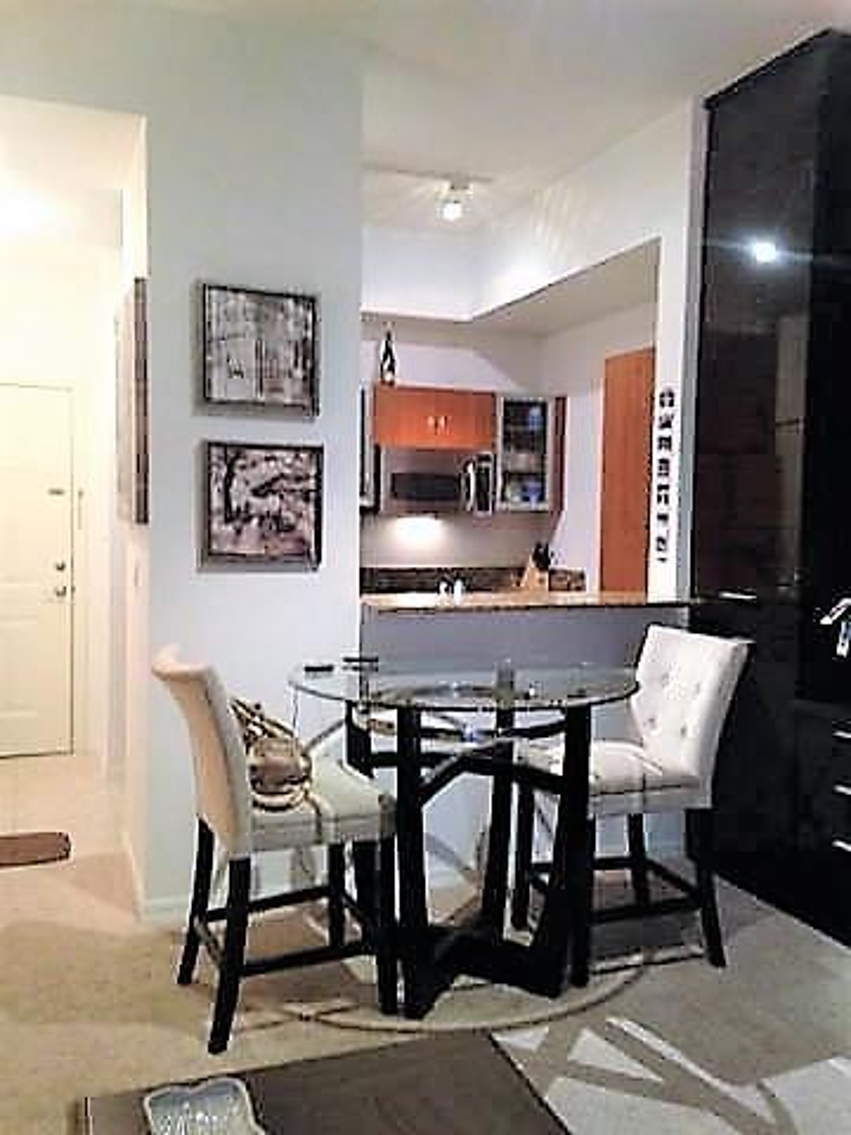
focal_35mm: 33
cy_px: 568
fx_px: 1082
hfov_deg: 42.9
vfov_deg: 55.4
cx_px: 426
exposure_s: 1/20
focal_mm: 4.12
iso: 320
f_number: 2.4
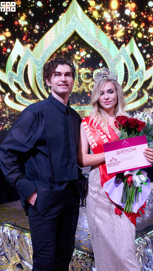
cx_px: 89
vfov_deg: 51.6
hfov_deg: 30.4
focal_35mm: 39
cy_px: 136
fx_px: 281
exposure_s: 1/250
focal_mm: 37
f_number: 5.6
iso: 1600
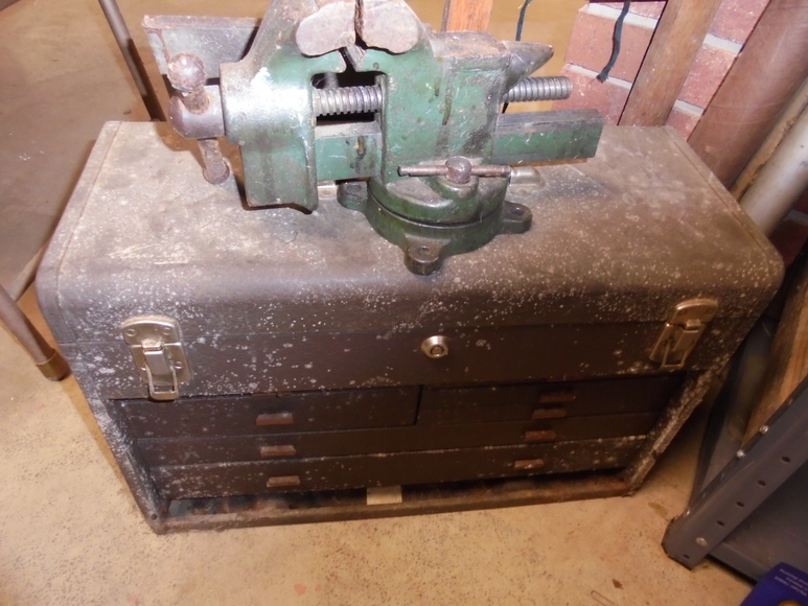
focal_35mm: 26
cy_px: 303
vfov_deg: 53.1
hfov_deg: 67.3
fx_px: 607
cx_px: 404
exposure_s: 1/30
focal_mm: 4.6
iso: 400
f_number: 3.5
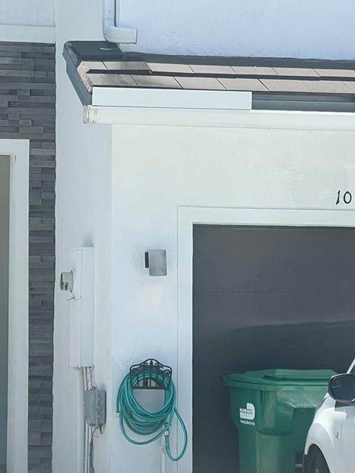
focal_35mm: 153
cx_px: 66
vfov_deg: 12.9
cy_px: 120
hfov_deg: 9.7
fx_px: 2092
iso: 32
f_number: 2.8
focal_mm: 9
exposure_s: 1/847
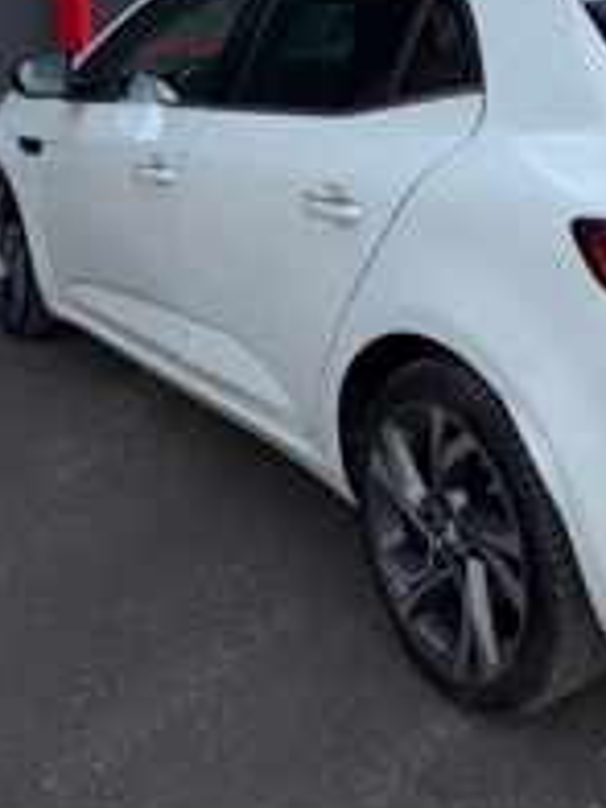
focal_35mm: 49
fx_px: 1144
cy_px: 103
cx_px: 577
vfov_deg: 36.8
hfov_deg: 28.2
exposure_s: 1/654
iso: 80
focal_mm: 6.76
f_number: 1.78
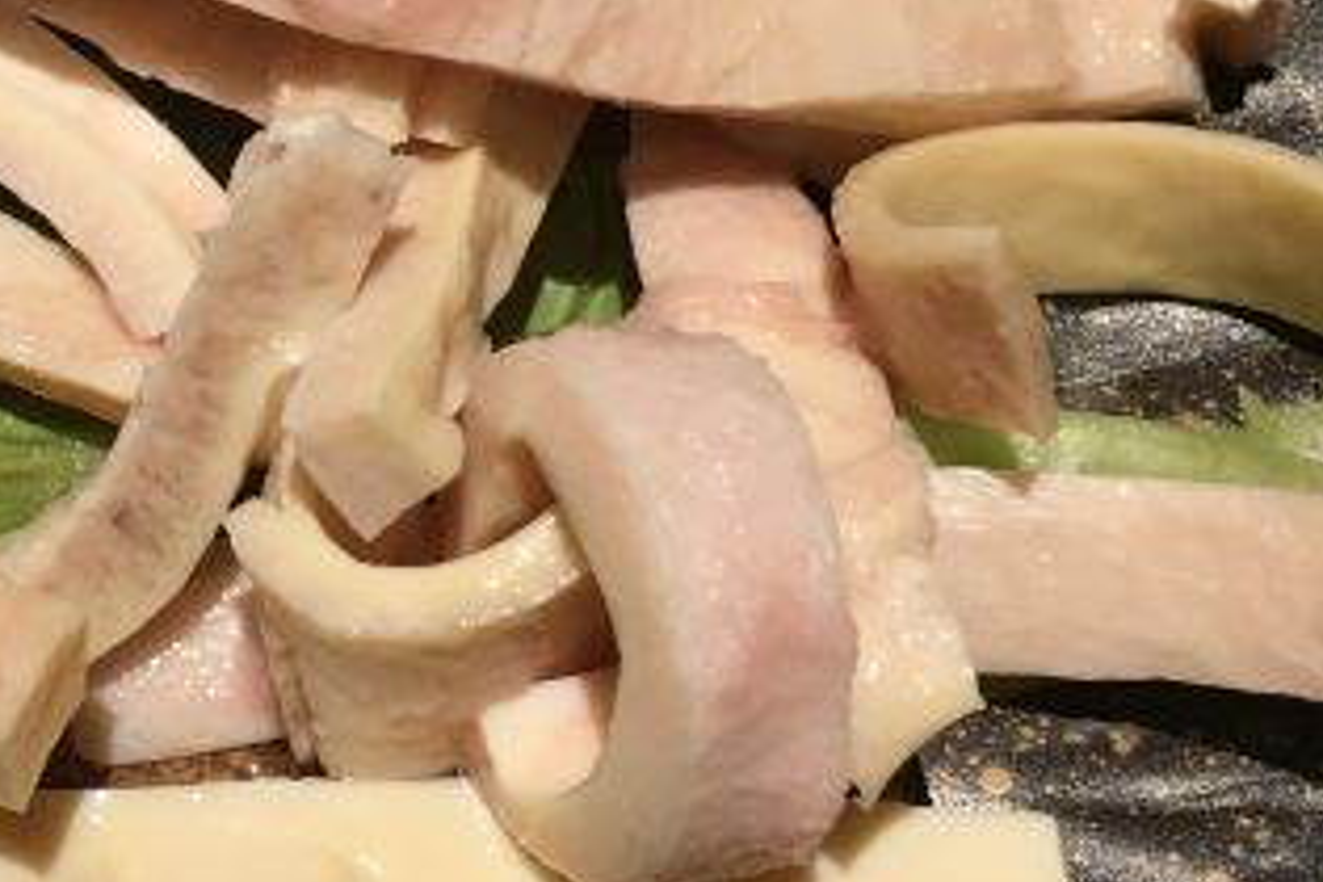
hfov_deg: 28.5
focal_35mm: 67
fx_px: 2462
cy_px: 326
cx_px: 42
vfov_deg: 20.3
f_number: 2.2
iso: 40
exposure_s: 1/33
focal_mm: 4.15
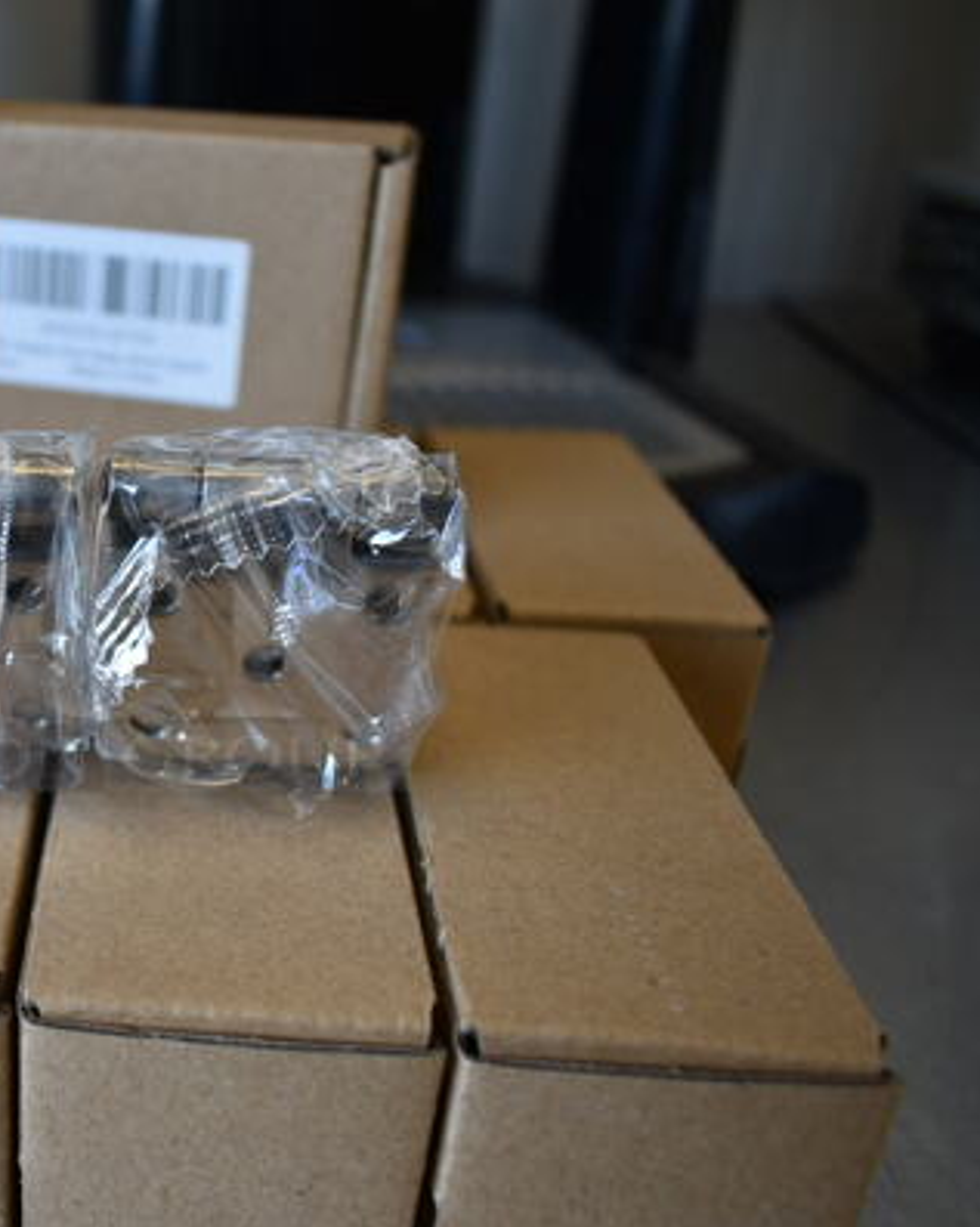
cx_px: 68
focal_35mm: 39
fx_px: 1416
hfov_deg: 35.5
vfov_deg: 46.9
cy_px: 627
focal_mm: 18
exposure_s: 1/40
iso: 100
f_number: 3.5
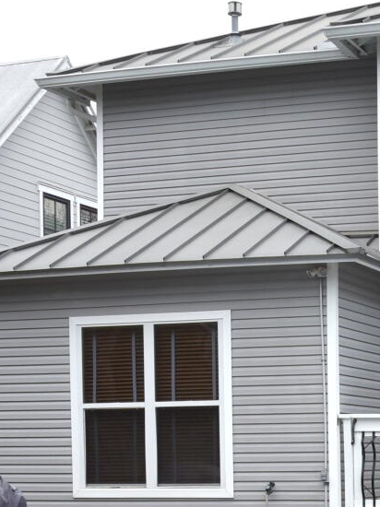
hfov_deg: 16.4
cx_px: 516
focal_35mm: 84
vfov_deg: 22.2
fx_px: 1230
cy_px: 541
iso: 200
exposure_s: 1/400
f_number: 10
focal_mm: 24
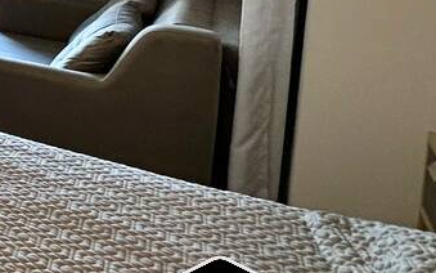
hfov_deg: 18.5
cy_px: -118
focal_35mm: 63
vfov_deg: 18.6
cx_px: -462
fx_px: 749
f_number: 2.2
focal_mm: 2.22
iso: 100
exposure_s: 1/120
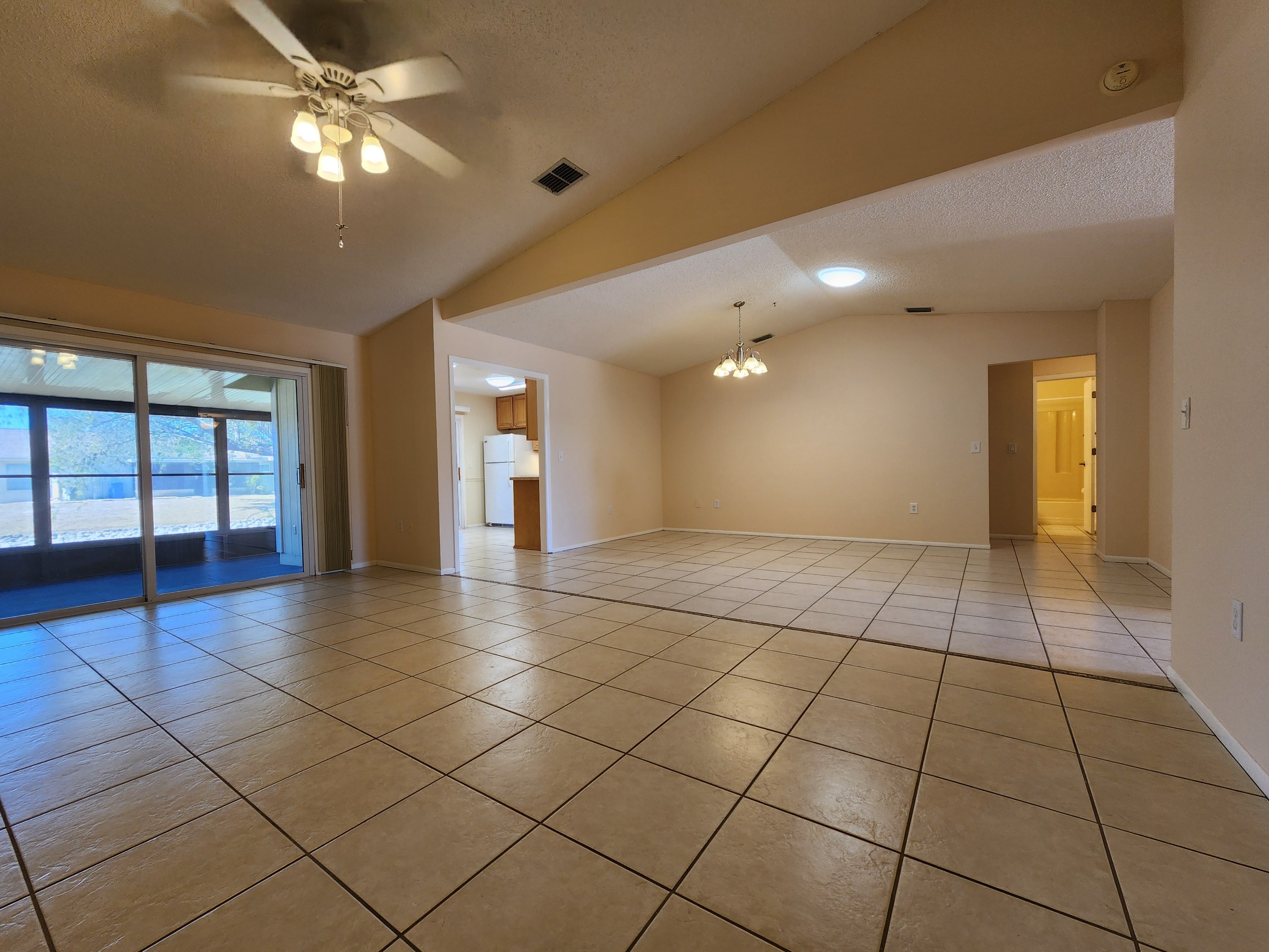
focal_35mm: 13
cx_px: 634
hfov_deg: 106.2
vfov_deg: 89.9
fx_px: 477
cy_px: 476
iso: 100
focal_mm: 2.2
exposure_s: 1/60
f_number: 2.2
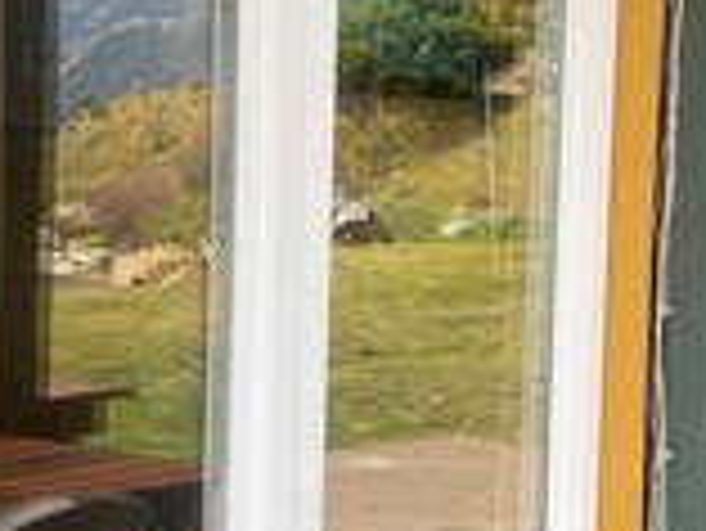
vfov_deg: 14.0
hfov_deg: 18.4
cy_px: 346
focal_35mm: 106
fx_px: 2164
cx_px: 522
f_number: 1.8
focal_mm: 4.25
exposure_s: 1/633
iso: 32
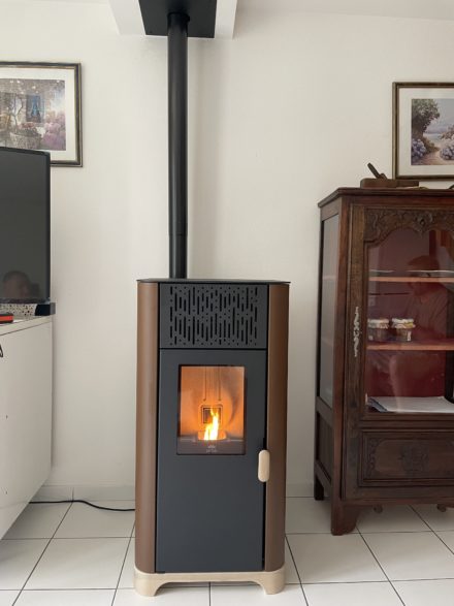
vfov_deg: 67.3
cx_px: 227
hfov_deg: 53.0
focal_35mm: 26
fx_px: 455
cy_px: 303
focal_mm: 4.2
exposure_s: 1/60
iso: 125
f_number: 1.6
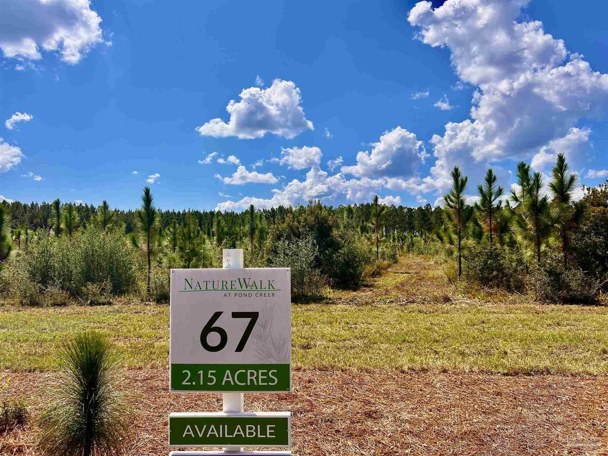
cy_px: 228
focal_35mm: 26
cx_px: 304
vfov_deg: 53.1
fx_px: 457
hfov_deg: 67.3
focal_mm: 5.7
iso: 50
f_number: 1.5
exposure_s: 1/7463
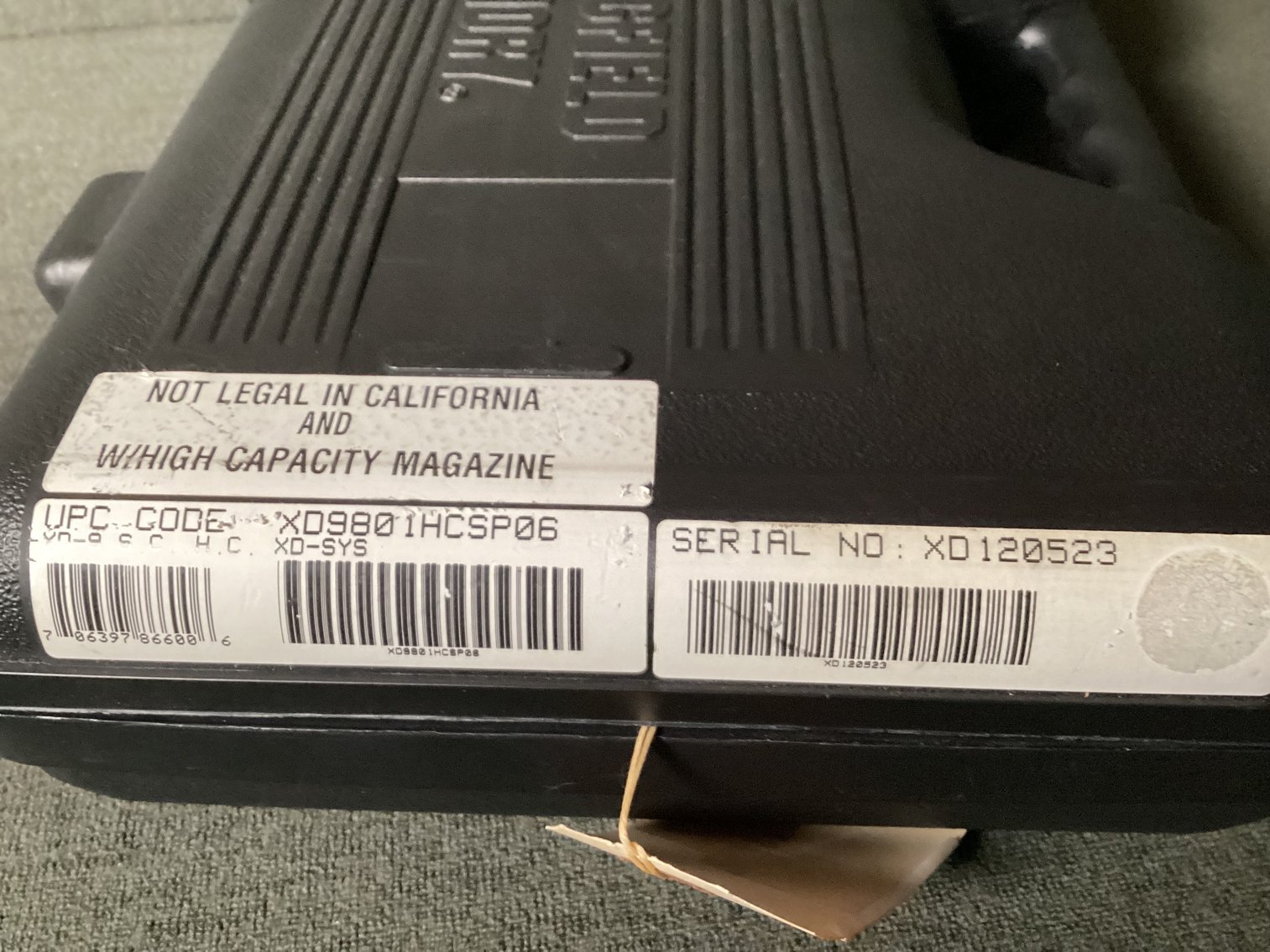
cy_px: 476
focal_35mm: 31
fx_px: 1137
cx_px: 635
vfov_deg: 45.4
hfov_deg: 58.3
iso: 320
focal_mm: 3.3
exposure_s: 1/60
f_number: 2.4
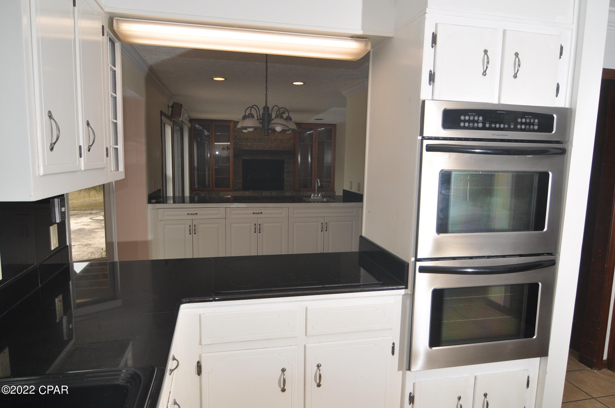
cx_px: 308
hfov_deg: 77.4
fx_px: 384
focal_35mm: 22
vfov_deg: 56.0
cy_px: 204
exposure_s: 1/200
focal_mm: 15
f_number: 4.5
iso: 250
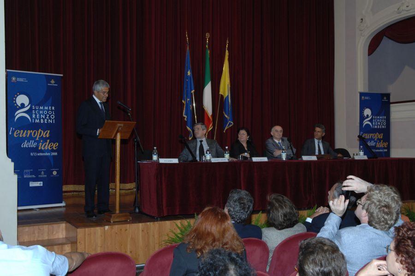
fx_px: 484
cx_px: 208
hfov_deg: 46.4
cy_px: 138
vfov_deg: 31.8
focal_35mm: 42
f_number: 5.6
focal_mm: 28
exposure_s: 1/60
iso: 400
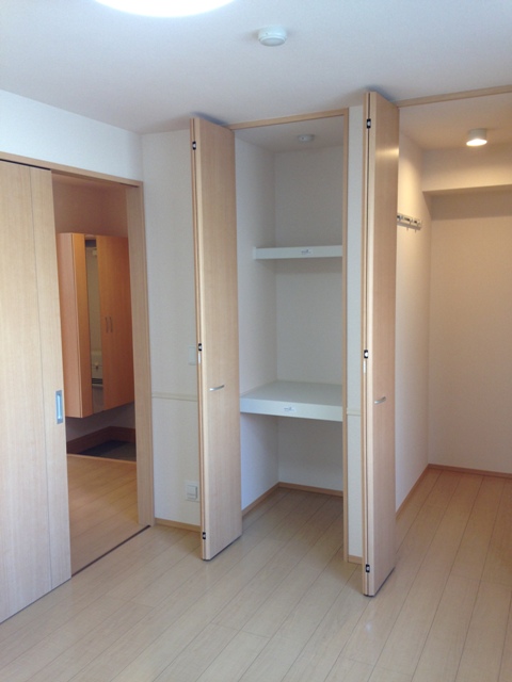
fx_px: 651
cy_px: 341
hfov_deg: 42.9
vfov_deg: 55.4
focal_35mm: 33
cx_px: 256
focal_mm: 4.12
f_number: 2.4
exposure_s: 1/24
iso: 50
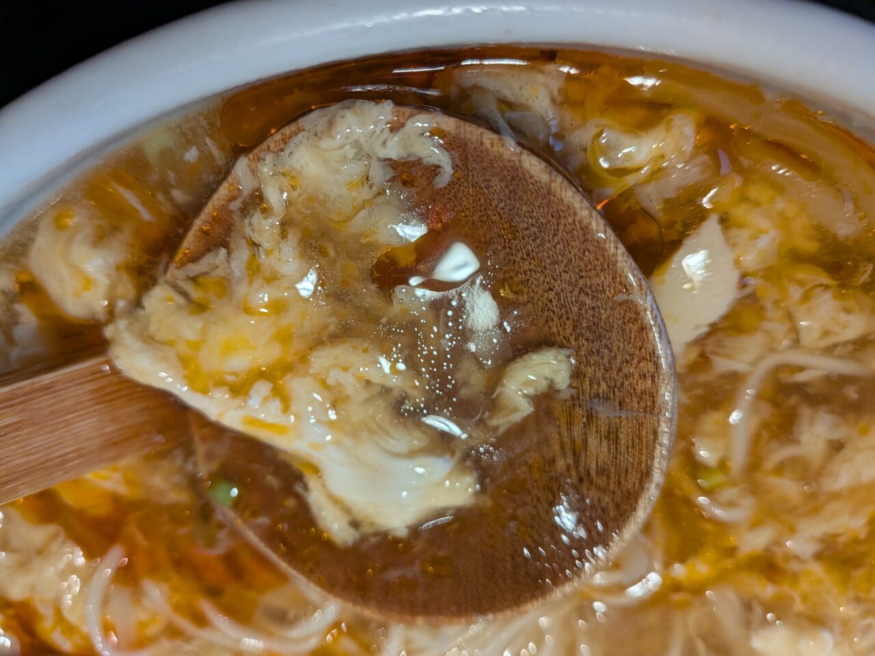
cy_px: 328
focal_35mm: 24
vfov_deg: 56.8
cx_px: 438
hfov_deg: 71.6
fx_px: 607
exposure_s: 1/43
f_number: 1.7
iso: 30
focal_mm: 4.53
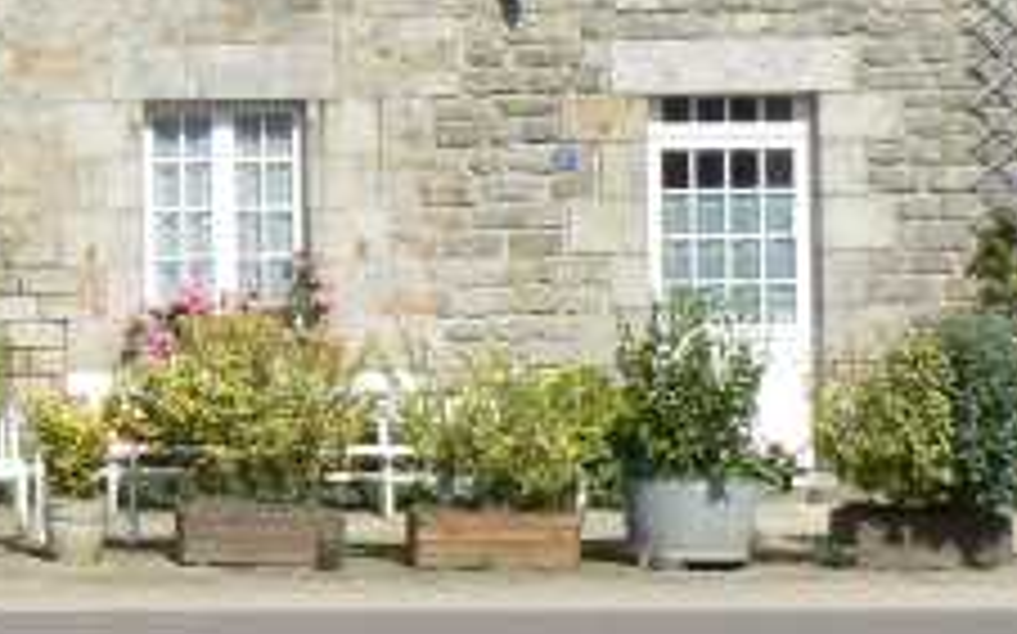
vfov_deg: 11.1
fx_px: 3269
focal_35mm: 118
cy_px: 200
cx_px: -364
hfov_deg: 16.5
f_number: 7.1
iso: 80
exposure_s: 1/400
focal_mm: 6
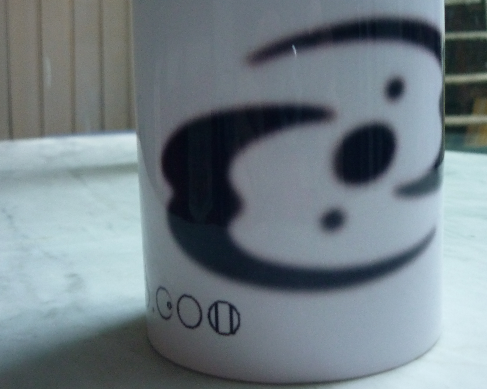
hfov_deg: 43.7
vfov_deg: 35.6
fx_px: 605
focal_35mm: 42
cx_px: 276
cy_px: 172
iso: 400
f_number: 2.8
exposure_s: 1/30
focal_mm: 5.5
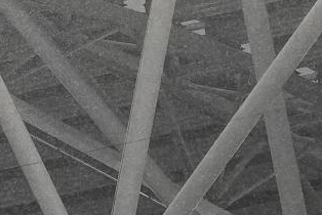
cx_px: -208
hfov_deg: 2.3
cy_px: 264
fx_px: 7860
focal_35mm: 878
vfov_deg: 1.6
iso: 1250
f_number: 2.8
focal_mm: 115
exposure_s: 1/2500
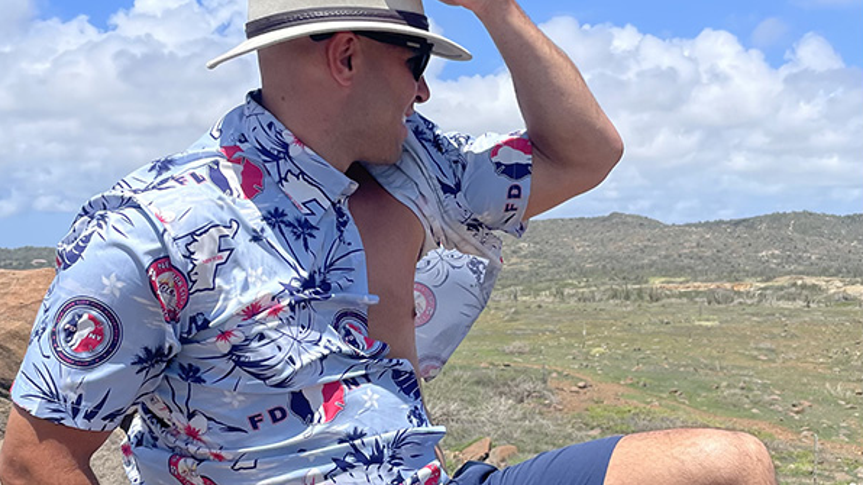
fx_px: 869
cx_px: 430
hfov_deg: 52.8
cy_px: 369
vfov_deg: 30.6
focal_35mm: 38
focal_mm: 4.2
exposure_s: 1/4000
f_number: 1.6
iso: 32
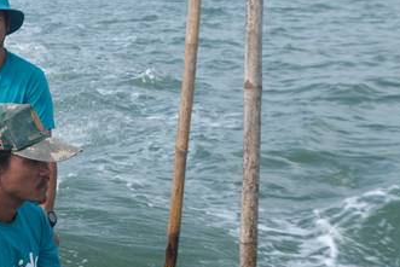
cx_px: -28
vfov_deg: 15.6
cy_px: 47
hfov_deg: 22.2
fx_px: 967
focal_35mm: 87
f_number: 5.6
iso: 160
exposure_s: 1/480
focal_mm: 24
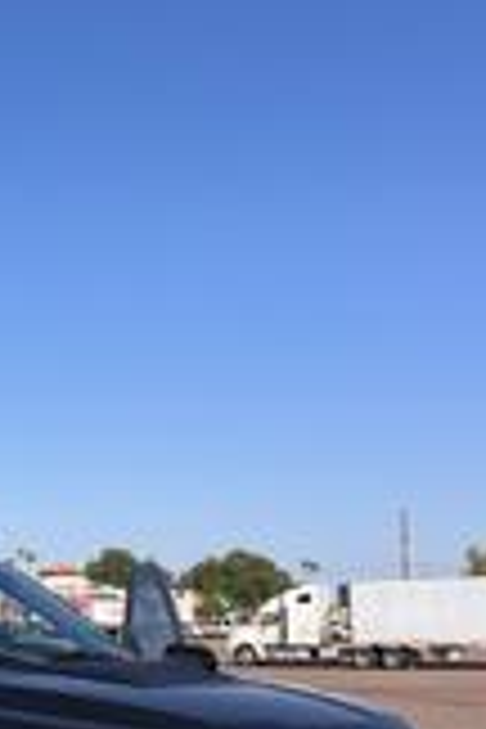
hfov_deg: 20.2
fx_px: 1276
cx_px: -94
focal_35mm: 63
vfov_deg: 31.7
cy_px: 477
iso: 50
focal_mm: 5.1
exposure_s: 1/3623
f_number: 1.6
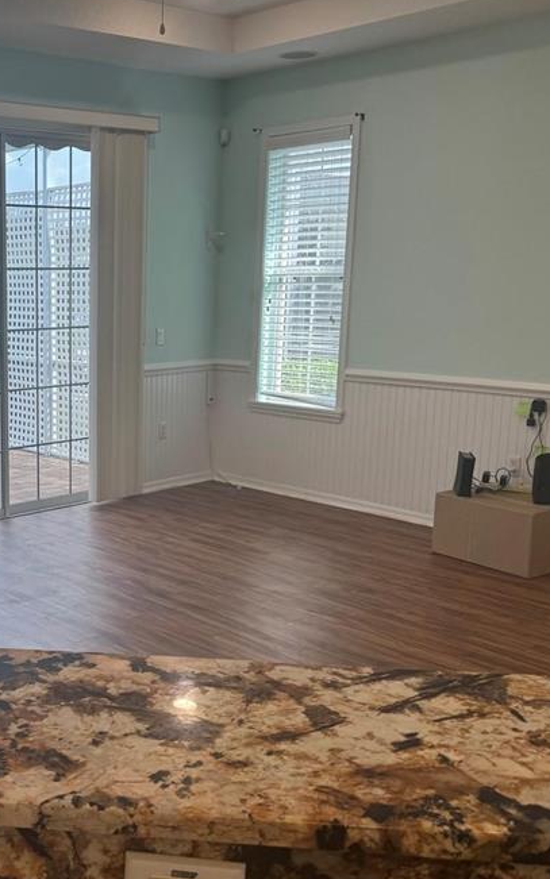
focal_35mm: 40
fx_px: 959
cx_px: 26
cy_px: 458
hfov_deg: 30.2
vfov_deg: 49.3
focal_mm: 6.86
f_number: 1.78
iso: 64
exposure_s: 1/120
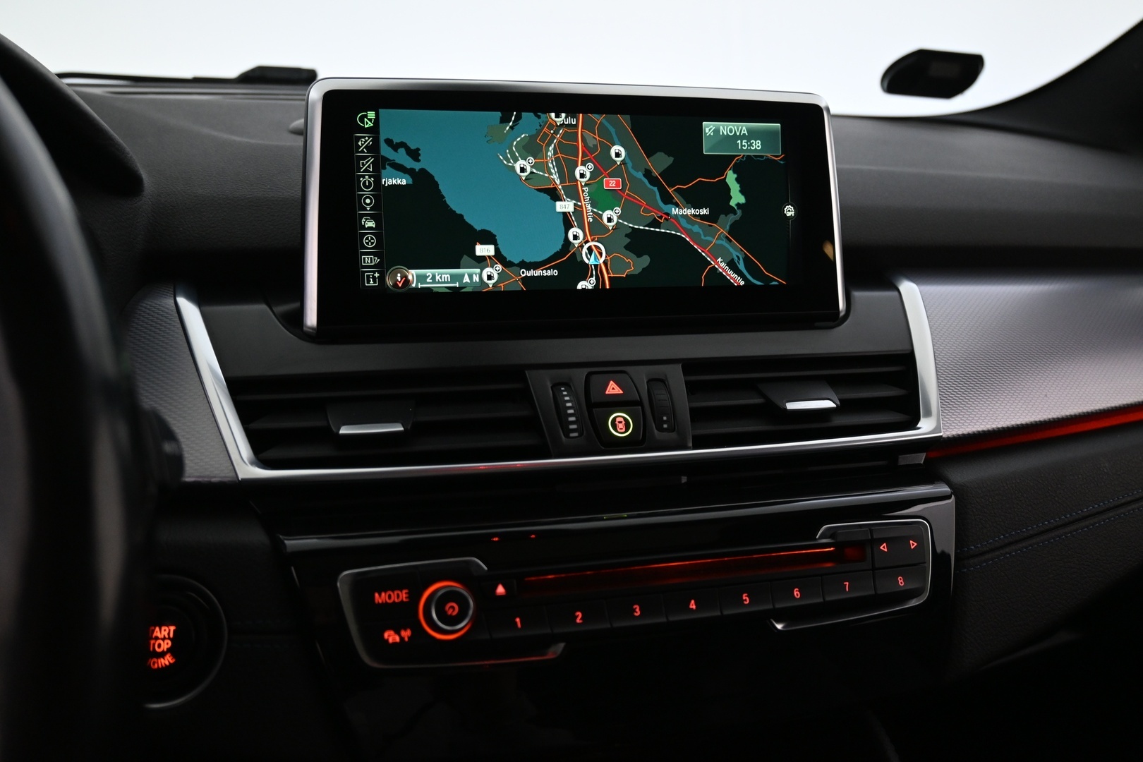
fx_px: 952
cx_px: 572
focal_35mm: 30
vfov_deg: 43.6
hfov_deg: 61.9
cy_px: 381
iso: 1250
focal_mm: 20
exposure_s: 1/30
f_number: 3.8
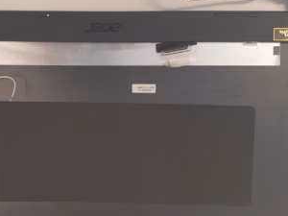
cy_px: 104
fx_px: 449
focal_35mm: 54
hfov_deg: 35.3
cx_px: 100
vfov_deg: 27.0
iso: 80
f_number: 1.8
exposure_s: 1/60
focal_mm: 4
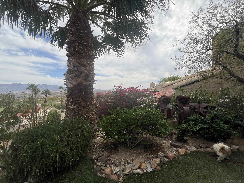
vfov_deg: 89.9
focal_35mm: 13
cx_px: 122
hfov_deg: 106.2
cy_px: 92
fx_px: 92
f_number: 1.8
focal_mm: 1.57
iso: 32
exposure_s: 1/1815
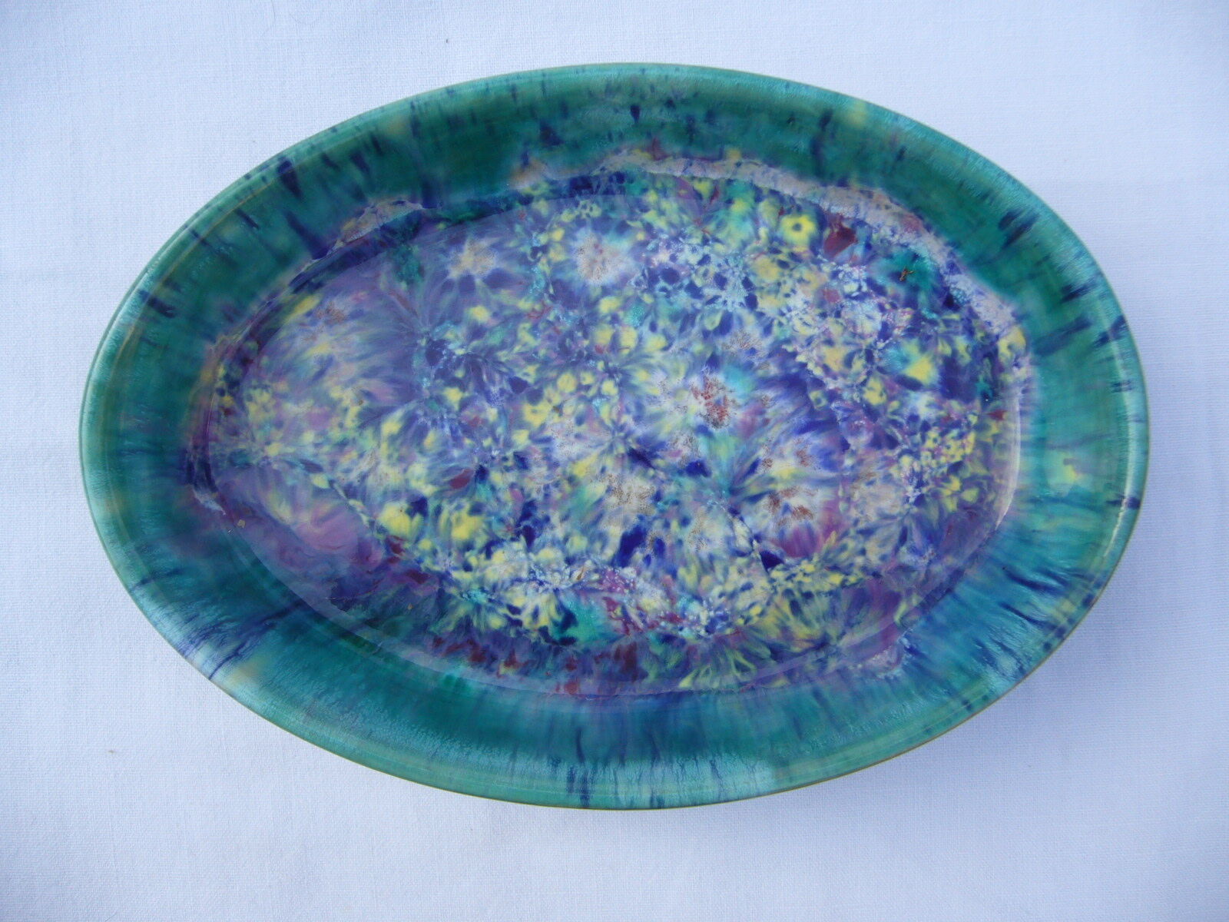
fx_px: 1243
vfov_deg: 40.7
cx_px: 614
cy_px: 461
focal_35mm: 35
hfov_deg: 52.6
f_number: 2.8
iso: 80
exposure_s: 1/250
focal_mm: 5.8
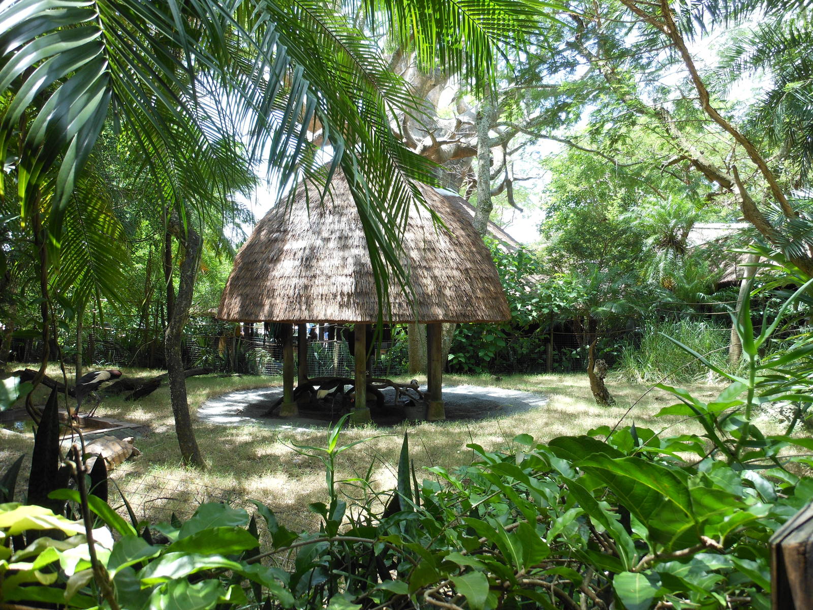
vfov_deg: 49.7
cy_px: 305
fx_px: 658
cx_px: 406
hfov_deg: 63.4
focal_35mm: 28
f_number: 3.7
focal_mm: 5
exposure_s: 1/60
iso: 80
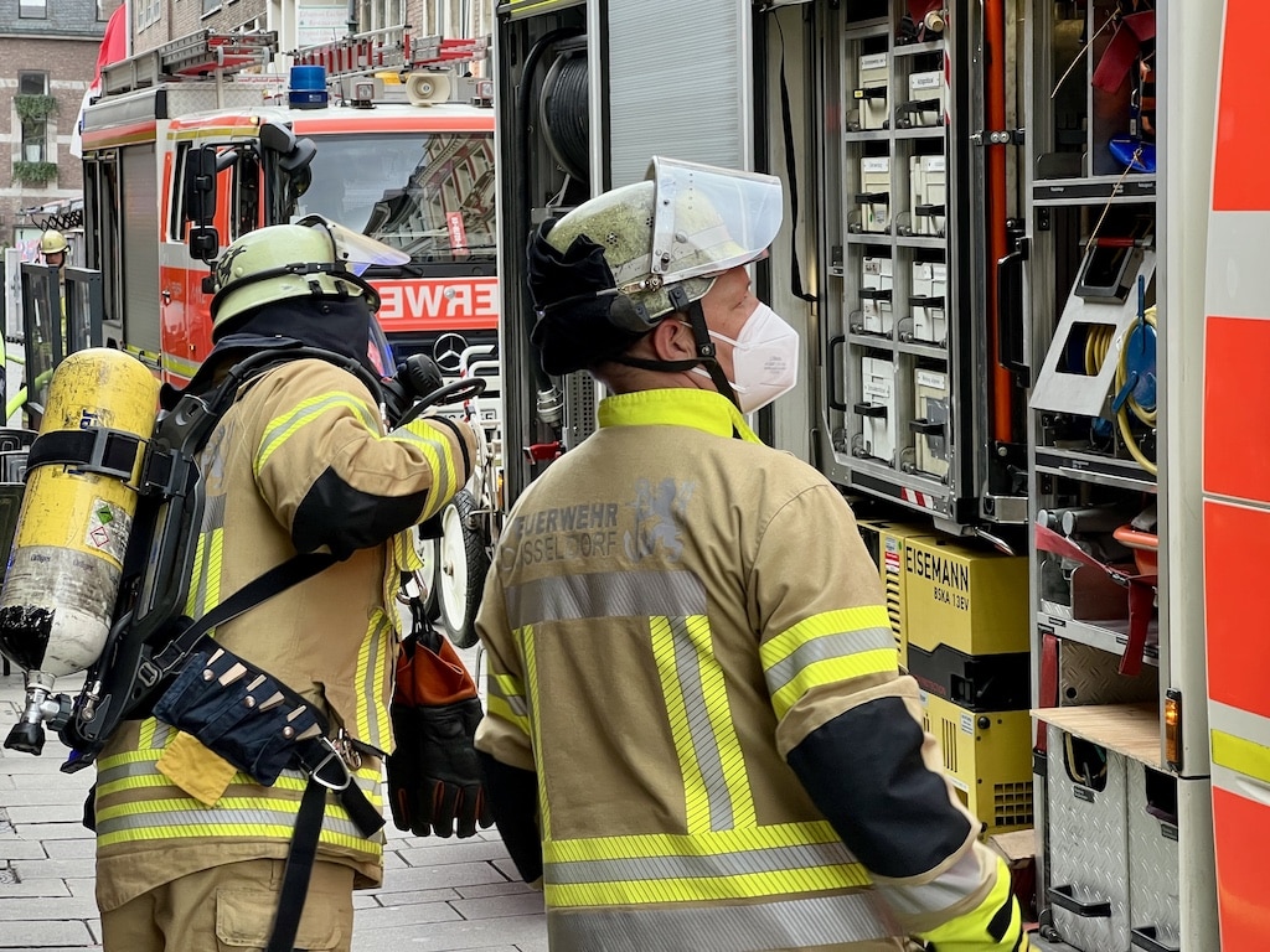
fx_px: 2825
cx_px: 635
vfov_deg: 19.1
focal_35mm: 77
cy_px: 476
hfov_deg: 25.3
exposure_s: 1/100
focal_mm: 9
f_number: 2.8
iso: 80
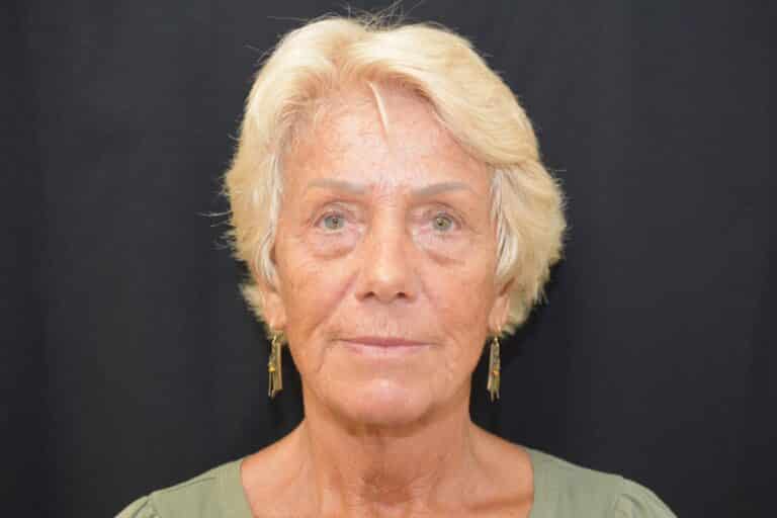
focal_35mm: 60
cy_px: 259
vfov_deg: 22.6
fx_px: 1295
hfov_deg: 33.4
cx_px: 388
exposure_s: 1/60
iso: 800
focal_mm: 40
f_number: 4
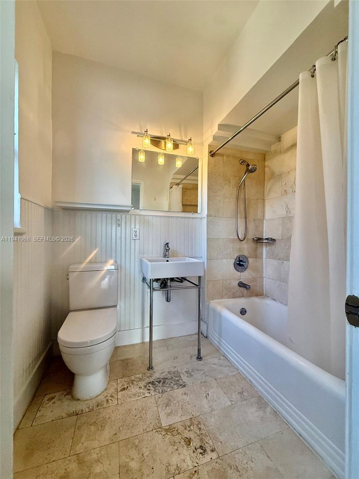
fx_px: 194
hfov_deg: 85.7
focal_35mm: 14
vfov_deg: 102.1
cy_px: 240
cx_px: 180
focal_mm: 2.22
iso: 200
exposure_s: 1/120
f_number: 2.2
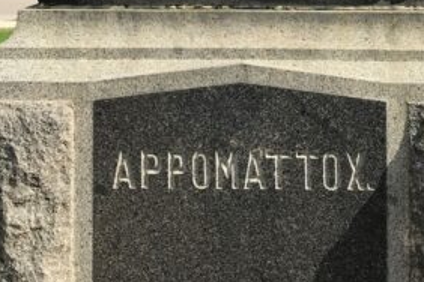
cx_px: 238
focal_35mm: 62
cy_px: -28
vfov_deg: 20.8
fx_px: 730
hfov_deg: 32.3
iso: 20
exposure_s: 1/1842
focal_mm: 3.99
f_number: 1.8
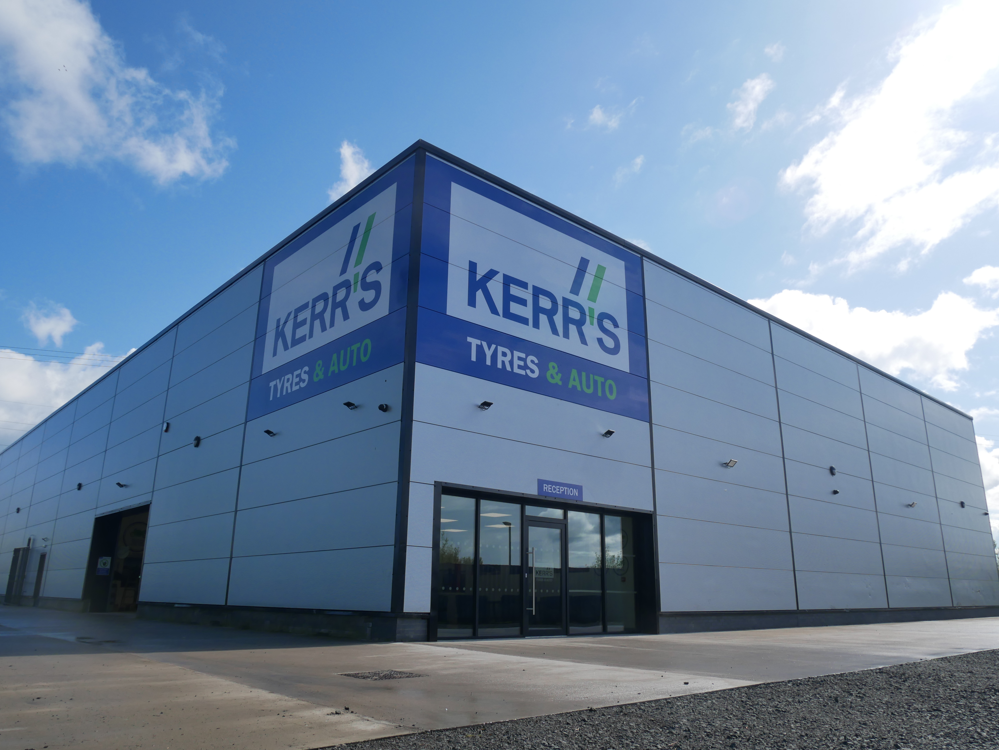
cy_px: 367
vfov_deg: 54.9
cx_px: 499
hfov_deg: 69.4
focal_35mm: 25
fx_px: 722
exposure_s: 1/500
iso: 200
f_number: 8
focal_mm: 12
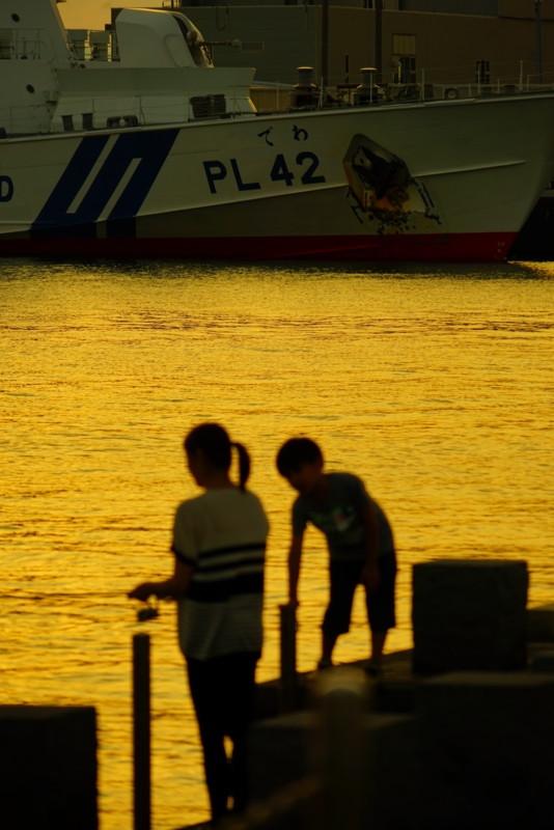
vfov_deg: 8.6
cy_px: 415
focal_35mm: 240
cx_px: 277
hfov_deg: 5.7
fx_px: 5535
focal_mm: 240
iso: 100
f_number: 7.1
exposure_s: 1/250
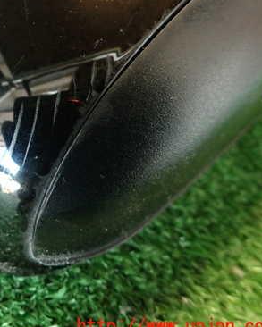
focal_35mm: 40
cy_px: 137
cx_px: 11
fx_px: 388
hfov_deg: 34.5
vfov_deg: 45.6
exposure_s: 1/30
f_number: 2
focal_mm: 4.5
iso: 500
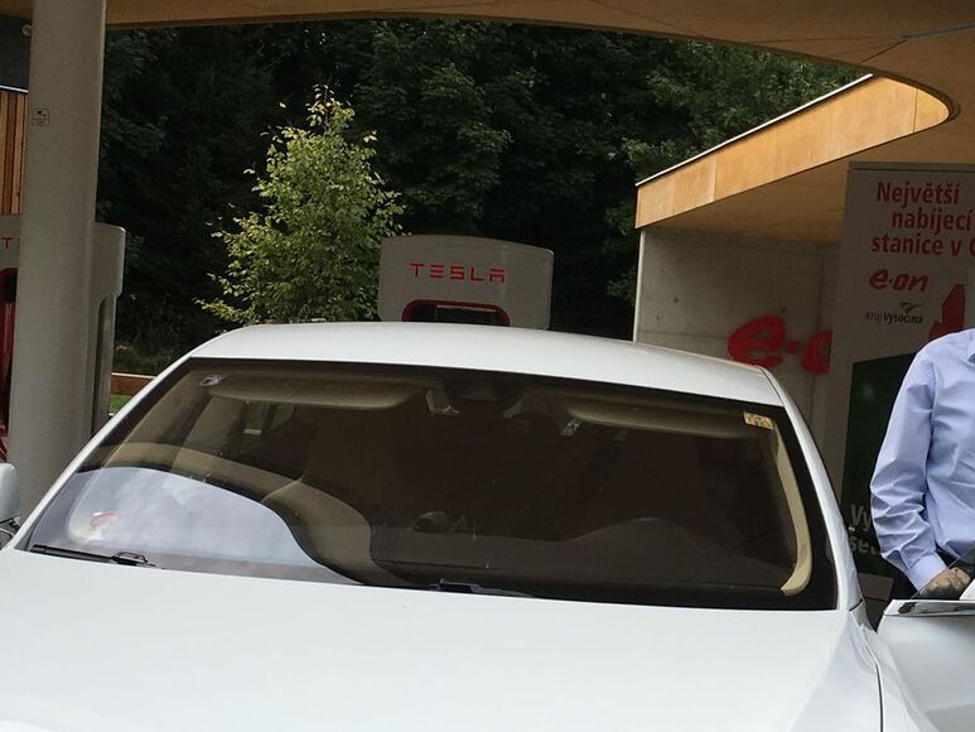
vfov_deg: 20.4
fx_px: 2028
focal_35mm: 72
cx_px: 838
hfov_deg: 26.3
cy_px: 497
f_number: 2.2
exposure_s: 1/1709
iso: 25
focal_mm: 4.15
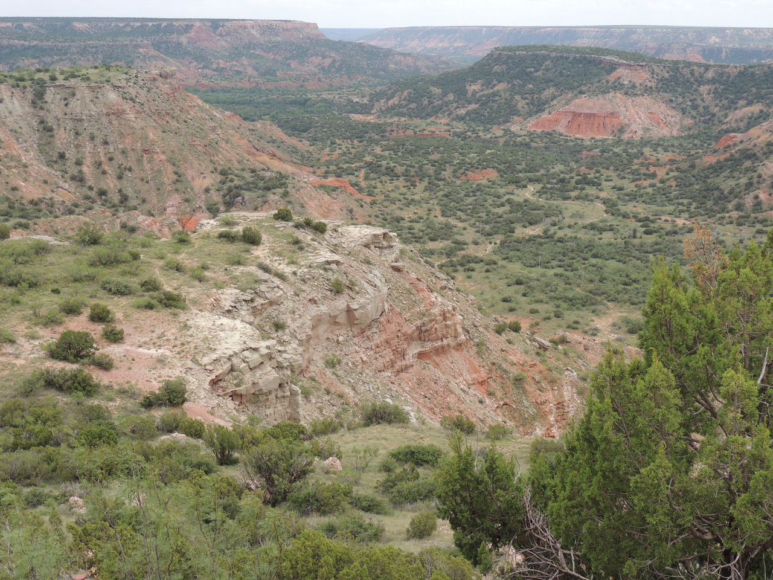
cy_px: 290
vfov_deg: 33.6
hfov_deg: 43.9
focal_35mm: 43
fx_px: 960
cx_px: 386
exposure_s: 1/640
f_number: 3.4
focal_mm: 7.6
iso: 100
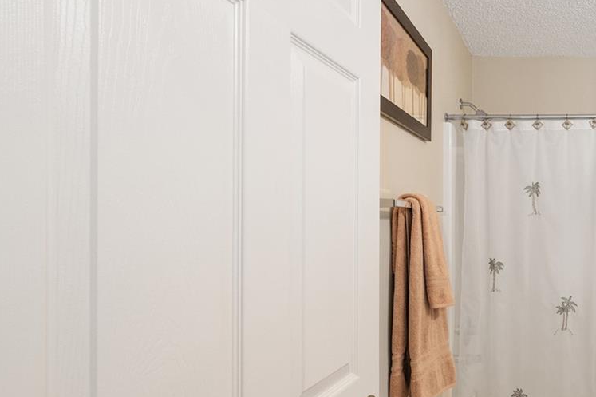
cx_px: 558
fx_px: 496
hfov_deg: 52.7
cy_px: 217
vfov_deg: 43.5
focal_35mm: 30
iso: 400
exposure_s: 1/13
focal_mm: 14
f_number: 8
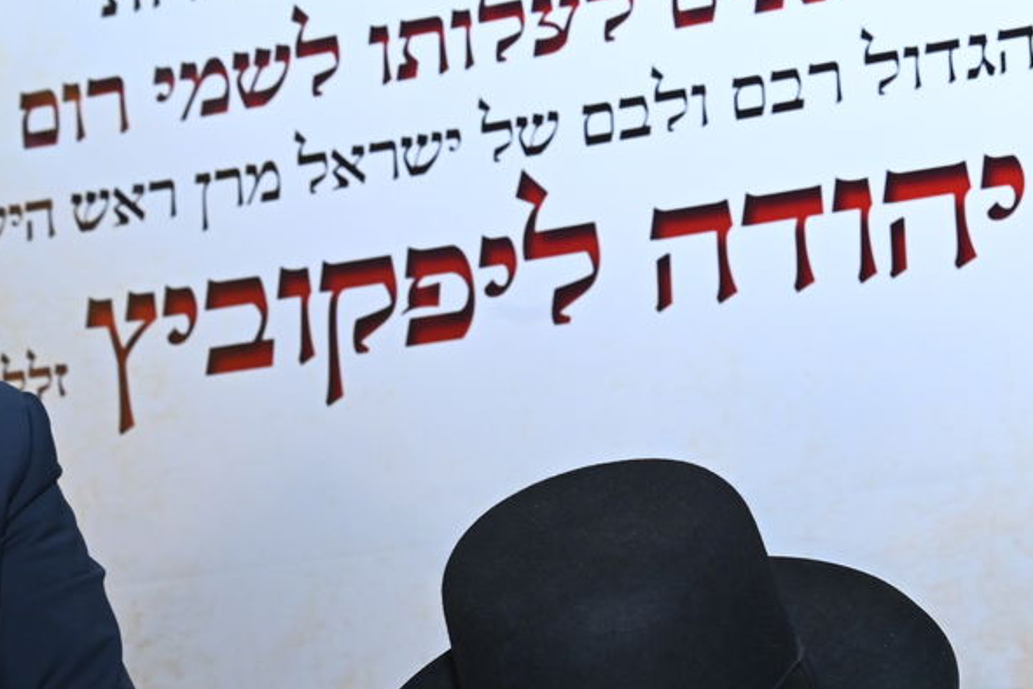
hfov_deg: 22.0
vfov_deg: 14.7
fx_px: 2582
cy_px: 804
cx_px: 961
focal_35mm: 90
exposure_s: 1/100
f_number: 9
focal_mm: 38
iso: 2500
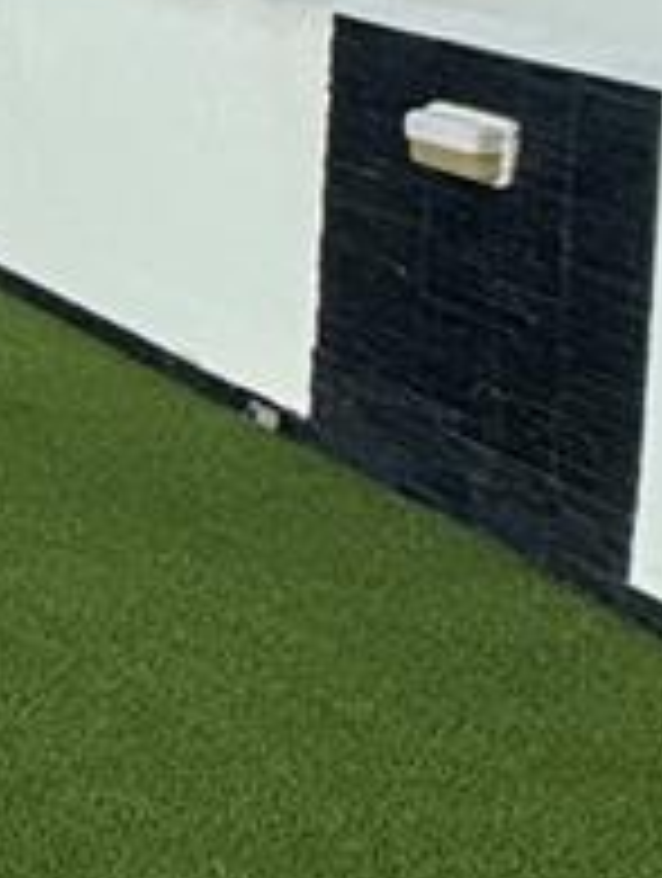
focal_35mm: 86
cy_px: -171
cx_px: -1243
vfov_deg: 21.2
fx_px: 2186
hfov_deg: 11.4
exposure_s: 1/1672
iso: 50
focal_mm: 2.22
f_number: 2.2
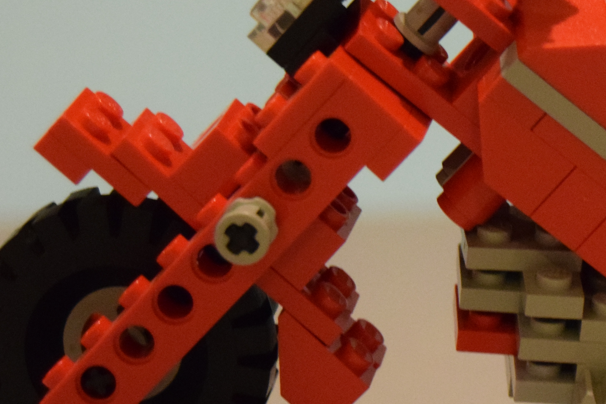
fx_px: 3489
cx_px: 661
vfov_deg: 6.6
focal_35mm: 207
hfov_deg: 9.8
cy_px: 182
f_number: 5.6
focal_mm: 55
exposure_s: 1/60
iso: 4000
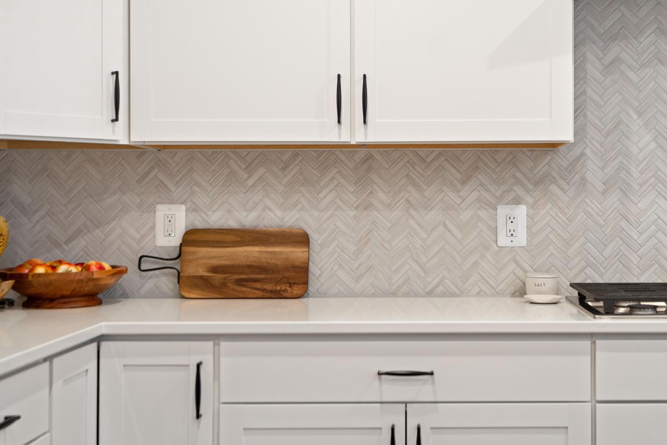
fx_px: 982
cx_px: 447
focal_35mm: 53
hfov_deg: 37.1
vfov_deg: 25.5
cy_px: 179
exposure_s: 1/30
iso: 320
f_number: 4
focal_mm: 35
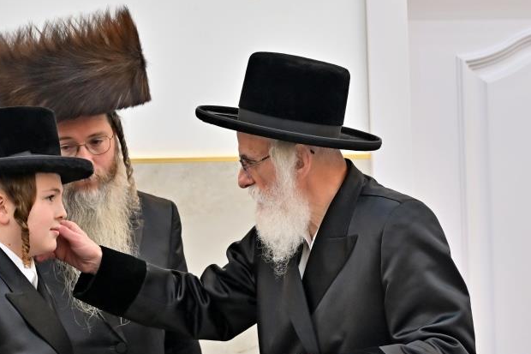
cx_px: 220
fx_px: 2580
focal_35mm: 175
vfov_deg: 7.8
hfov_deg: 11.7
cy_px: 234
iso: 500
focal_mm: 71
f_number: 4
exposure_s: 1/200
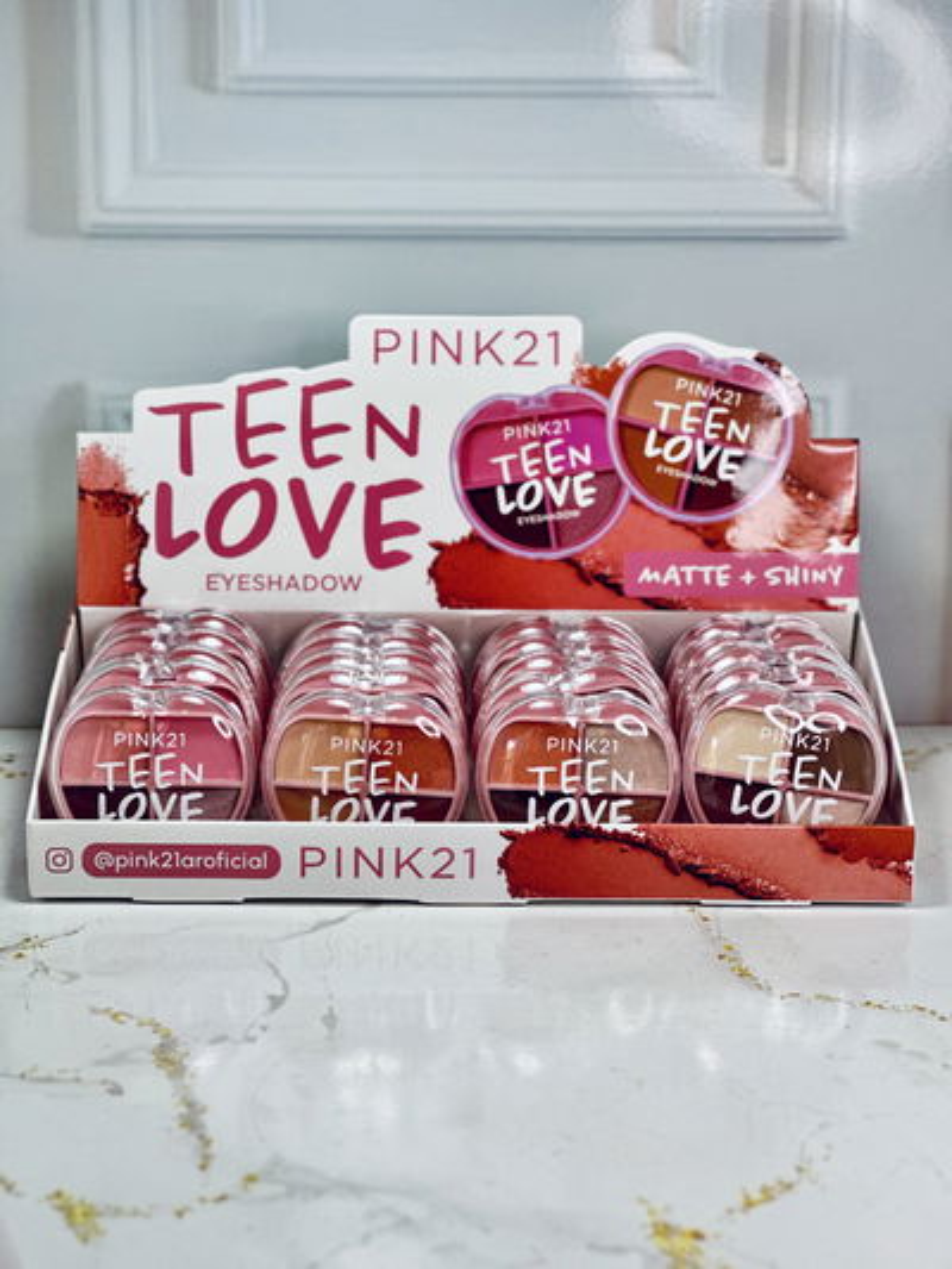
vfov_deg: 25.3
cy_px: 634
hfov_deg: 19.1
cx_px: 476
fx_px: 2822
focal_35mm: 77
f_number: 2.8
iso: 125
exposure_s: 1/100
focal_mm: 9
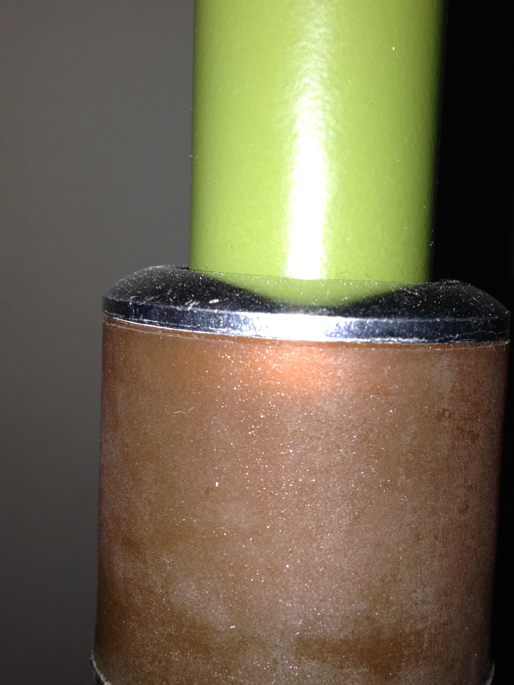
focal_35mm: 48
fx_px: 950
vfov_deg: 39.7
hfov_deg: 30.0
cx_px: 353
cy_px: 332
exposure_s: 1/128
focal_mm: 4.12
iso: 50
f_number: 2.4
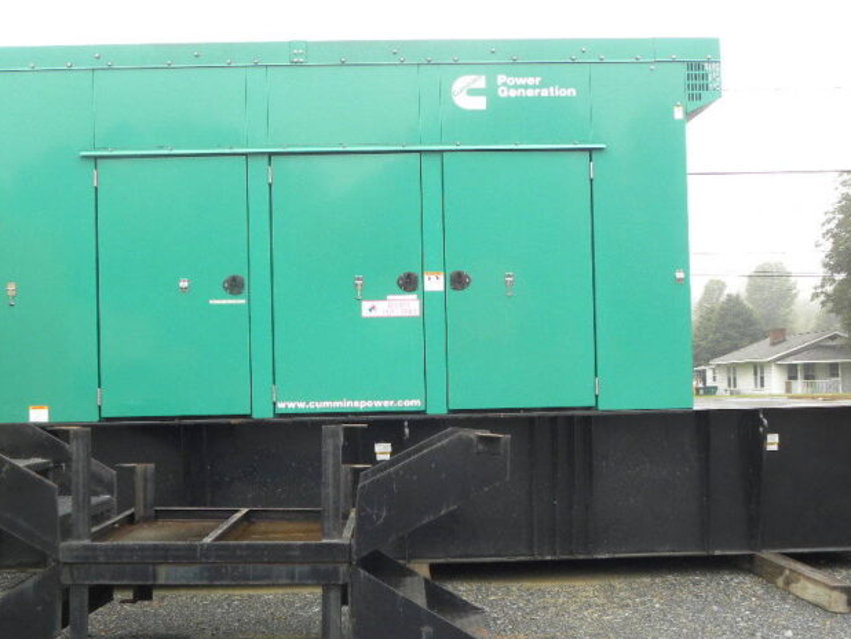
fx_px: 1008
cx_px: 395
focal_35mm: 41
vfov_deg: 35.1
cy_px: 351
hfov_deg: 45.7
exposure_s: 1/70.5
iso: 69
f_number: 2.8
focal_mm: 5.9
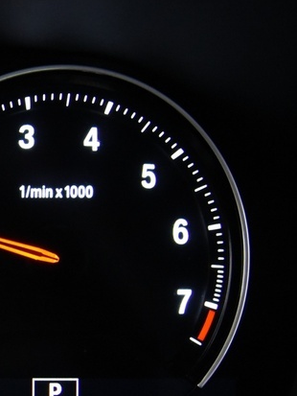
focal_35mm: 113
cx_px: -175
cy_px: 248
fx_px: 1292
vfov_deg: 17.4
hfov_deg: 12.4
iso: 4000
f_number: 4
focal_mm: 30
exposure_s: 1/30
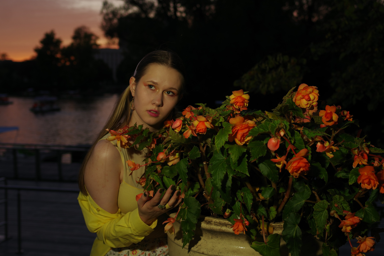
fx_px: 512
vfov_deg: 28.1
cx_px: 193
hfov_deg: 41.1
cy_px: 128
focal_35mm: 48
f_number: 3.5
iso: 100
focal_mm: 31
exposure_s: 1/200
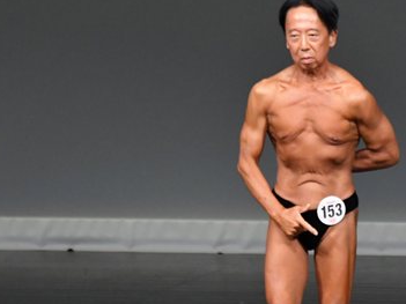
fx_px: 8582
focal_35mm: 732
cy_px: 218
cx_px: 344
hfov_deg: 2.7
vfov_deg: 2.0
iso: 4000
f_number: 5.6
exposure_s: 1/400
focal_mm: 230
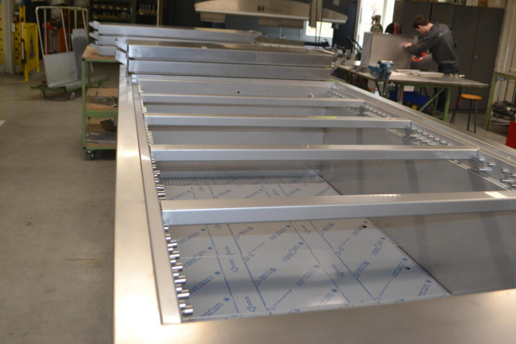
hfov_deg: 55.7
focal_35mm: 34
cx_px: 279
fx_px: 487
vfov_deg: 38.7
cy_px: 138
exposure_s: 1/60
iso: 1000
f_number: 3.5
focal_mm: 18
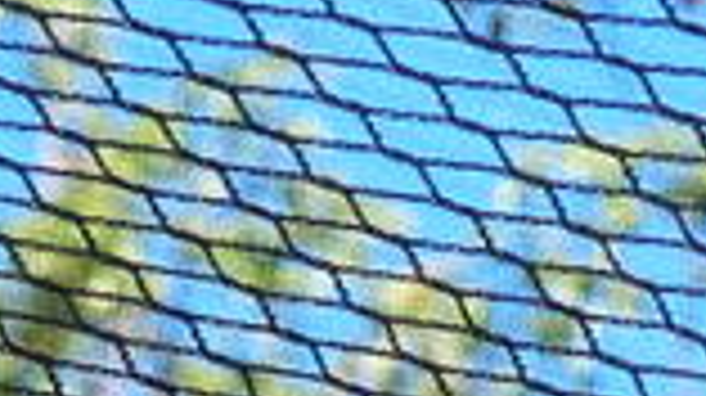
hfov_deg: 3.5
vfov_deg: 1.9
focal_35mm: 624
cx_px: 171
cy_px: 868
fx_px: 11672
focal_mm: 42.5
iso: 100
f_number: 3.5
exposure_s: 1/500
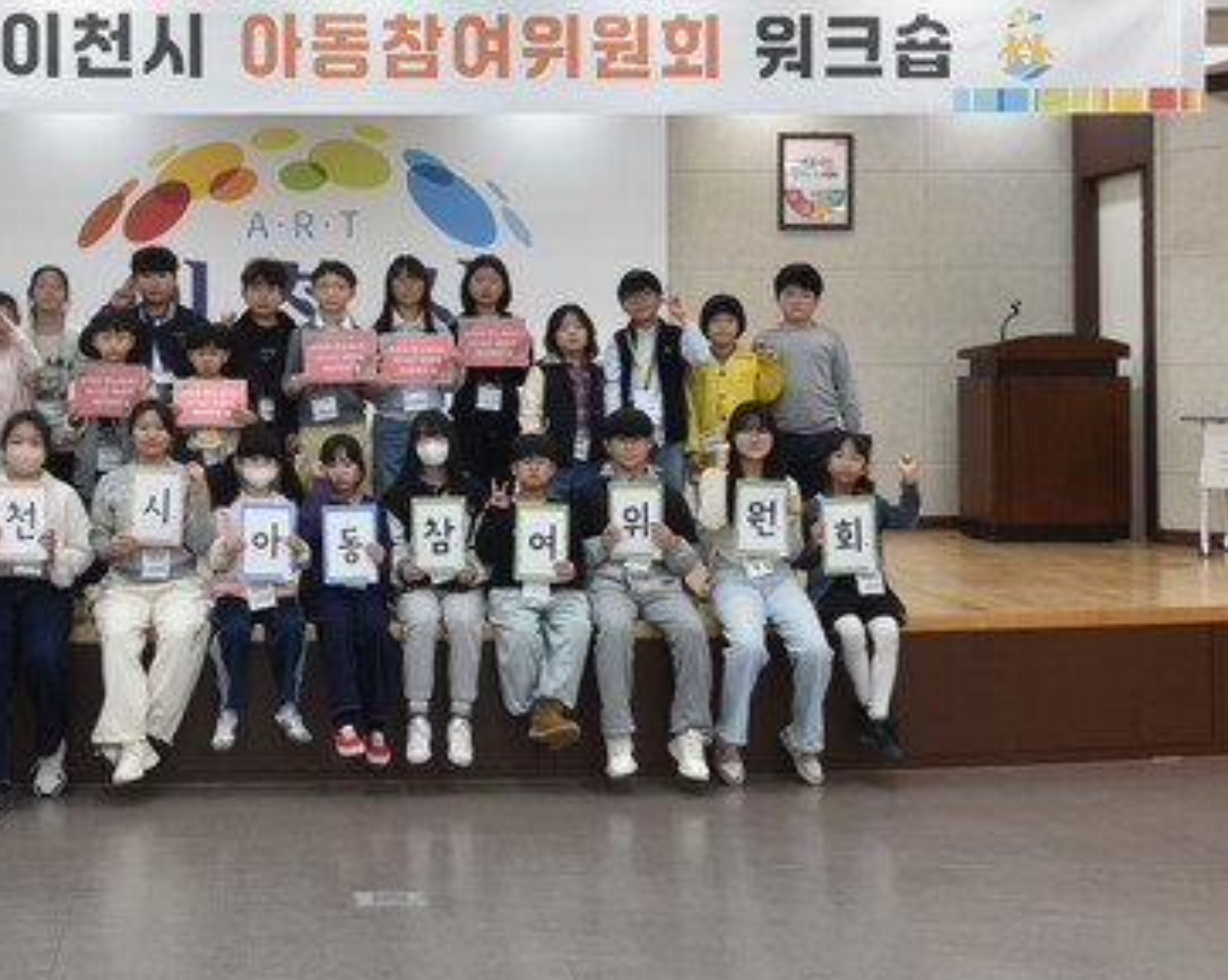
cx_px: 329
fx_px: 1925
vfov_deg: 28.4
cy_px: 344
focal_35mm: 53
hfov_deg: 34.7
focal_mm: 34
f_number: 4
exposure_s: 1/60
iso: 400
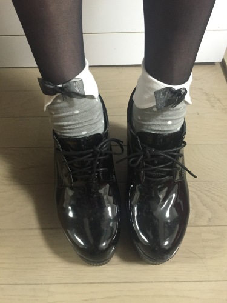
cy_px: 152
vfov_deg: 61.7
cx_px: 114
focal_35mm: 29
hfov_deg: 48.2
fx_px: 254
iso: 250
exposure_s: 1/15
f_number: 2.2
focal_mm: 4.15
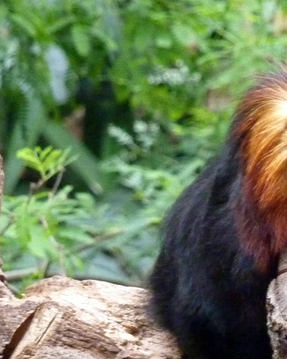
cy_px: 238
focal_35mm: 795
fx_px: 8439
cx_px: 298
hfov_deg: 1.9
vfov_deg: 2.4
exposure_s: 1/60
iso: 800
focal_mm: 49.2
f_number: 4.9
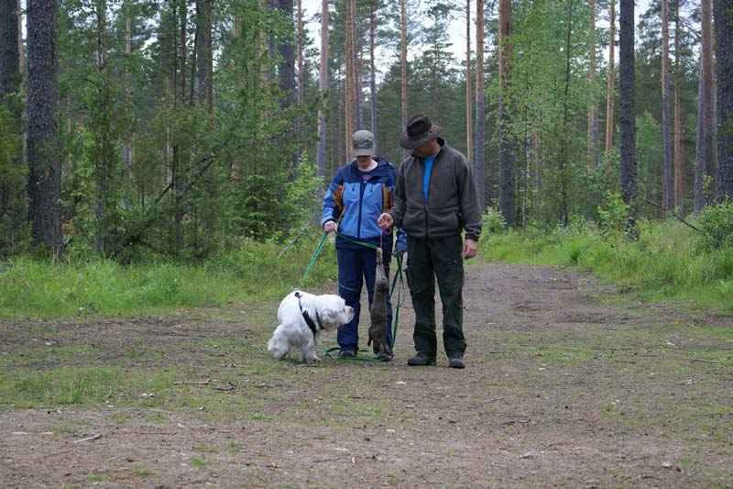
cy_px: 244
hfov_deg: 19.5
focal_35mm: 105
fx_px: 2137
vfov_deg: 13.0
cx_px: 366
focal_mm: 70
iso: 250
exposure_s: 1/125
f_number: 5.6
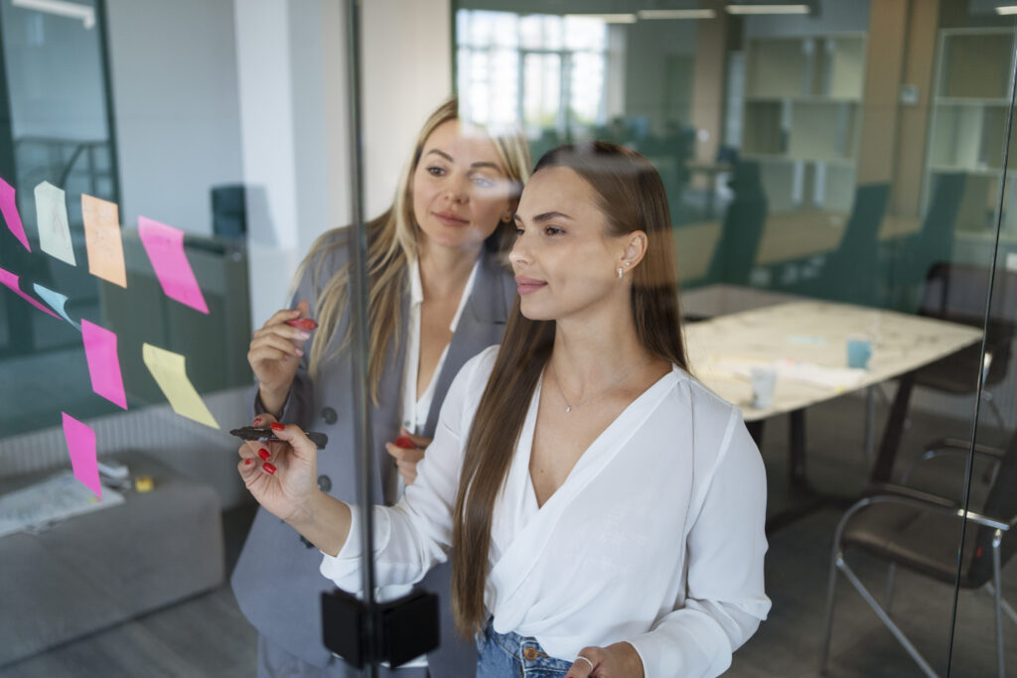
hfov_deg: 54.4
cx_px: 508
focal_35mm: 35
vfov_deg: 37.9
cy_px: 339
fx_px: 989
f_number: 2.5
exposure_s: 1/320
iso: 500
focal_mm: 35
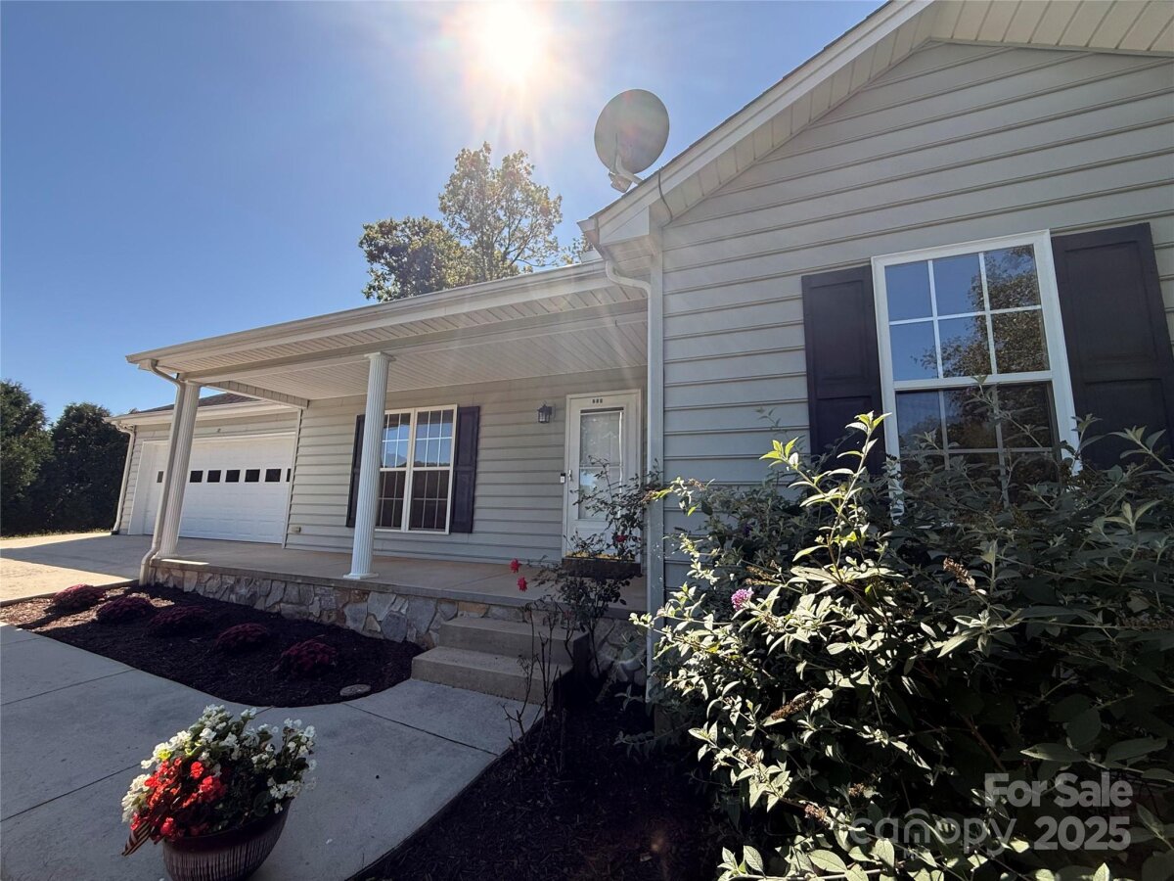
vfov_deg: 85.7
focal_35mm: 14
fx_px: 475
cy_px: 440
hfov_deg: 102.1
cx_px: 587
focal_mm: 2.22
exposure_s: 1/985
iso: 64
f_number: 2.2
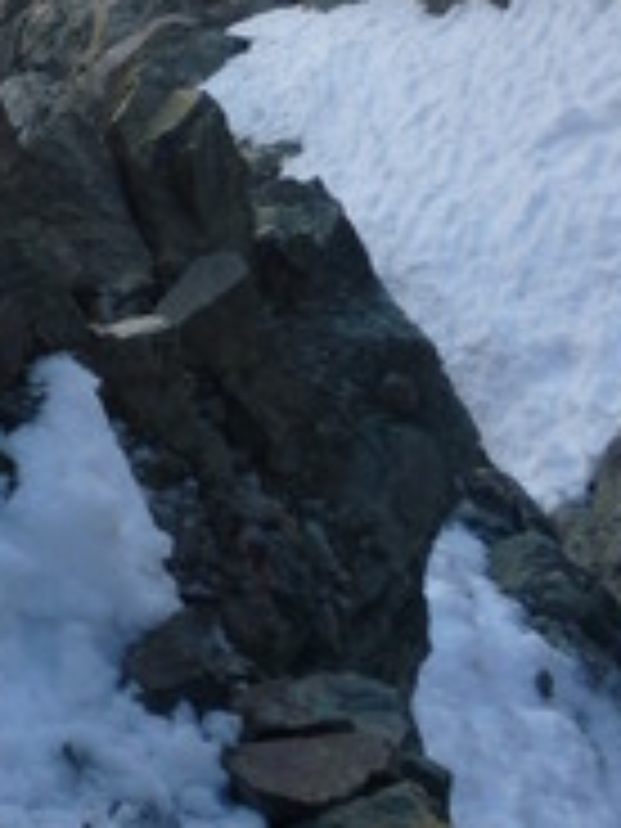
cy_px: -248
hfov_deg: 13.6
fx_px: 2416
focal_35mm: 101
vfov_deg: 18.1
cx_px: -356
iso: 80
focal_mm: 5.2
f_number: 3.3
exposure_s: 1/400
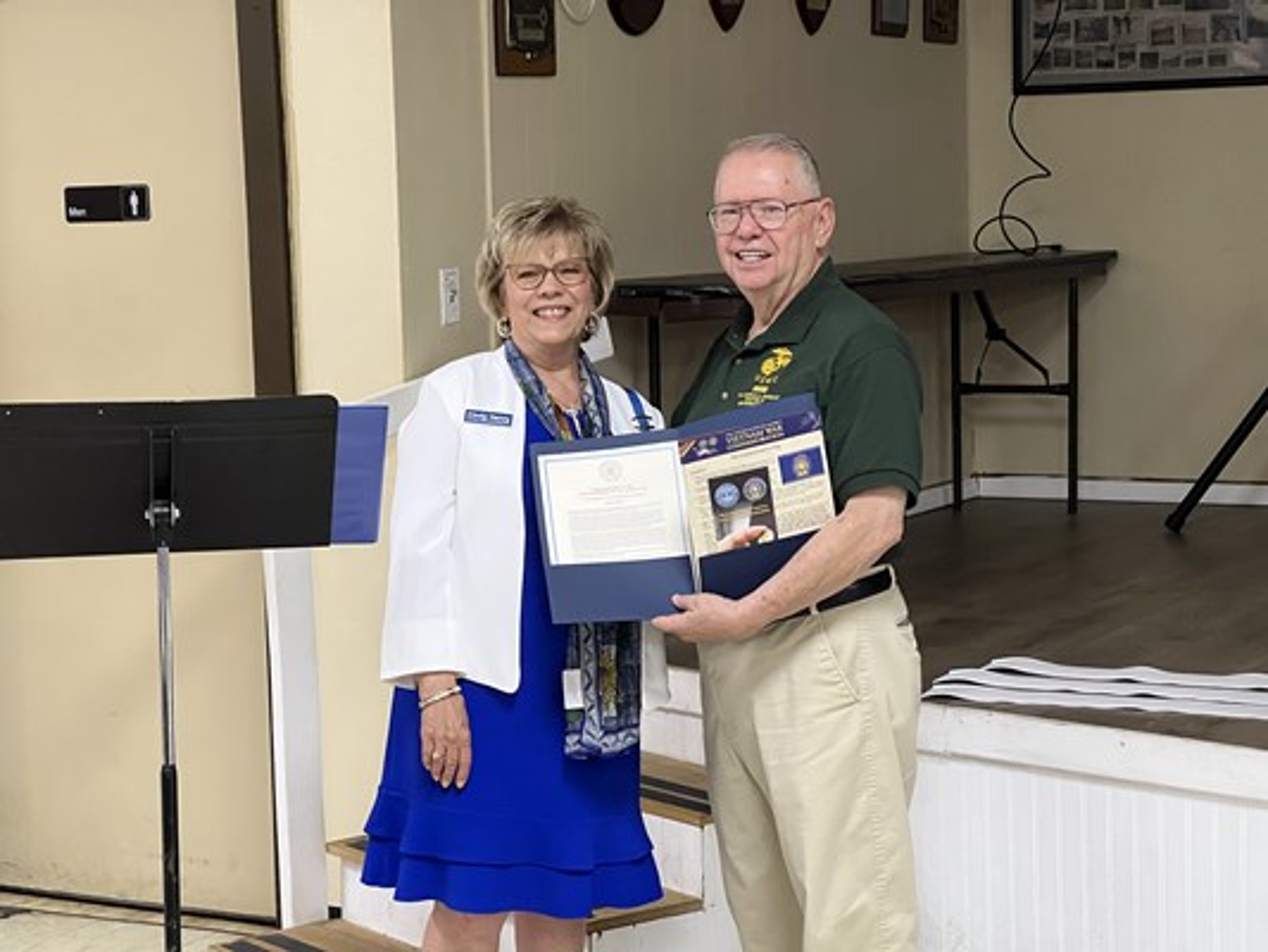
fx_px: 2821
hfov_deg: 25.3
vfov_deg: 19.1
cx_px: 634
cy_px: 476
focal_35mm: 77
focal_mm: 9
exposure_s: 1/60
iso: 800
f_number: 2.8
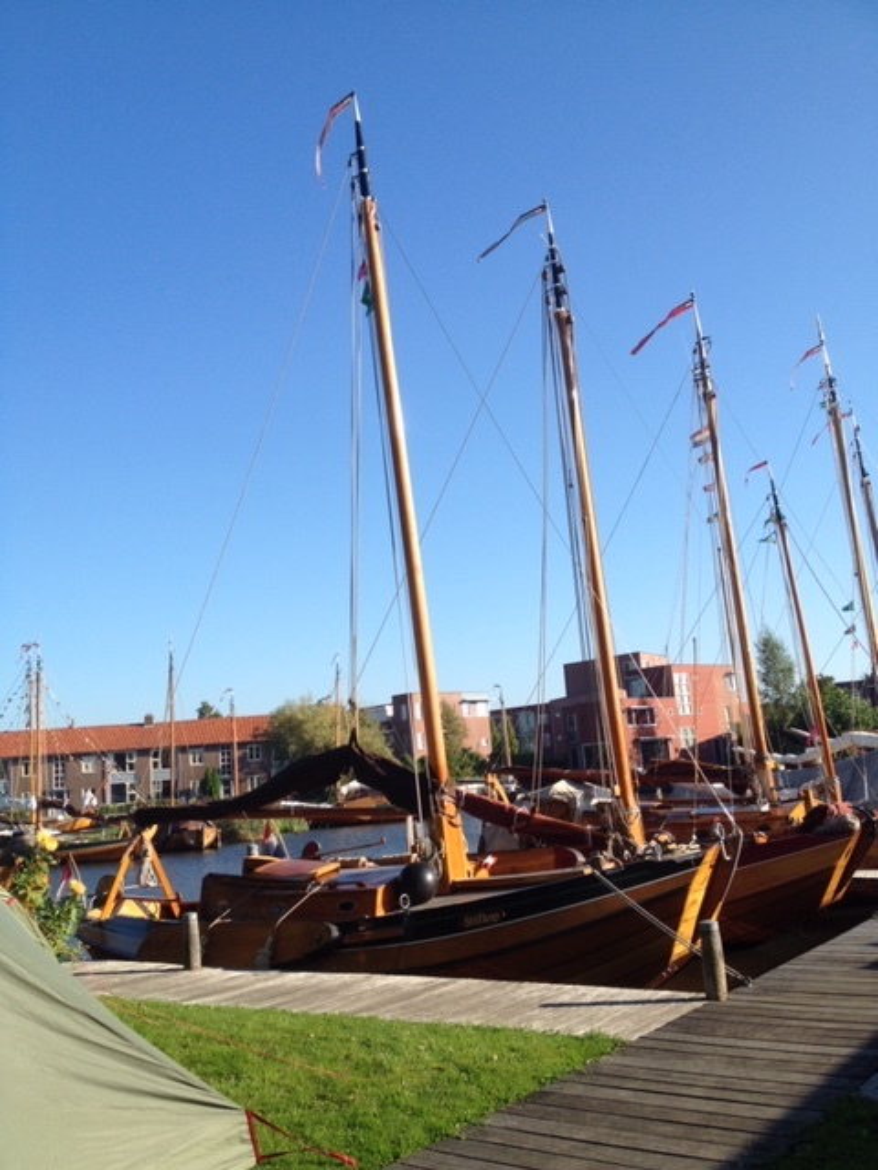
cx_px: 439
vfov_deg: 52.6
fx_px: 1184
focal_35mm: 35
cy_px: 585
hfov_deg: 40.7
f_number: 2.4
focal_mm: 4.28
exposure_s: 1/1200
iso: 50
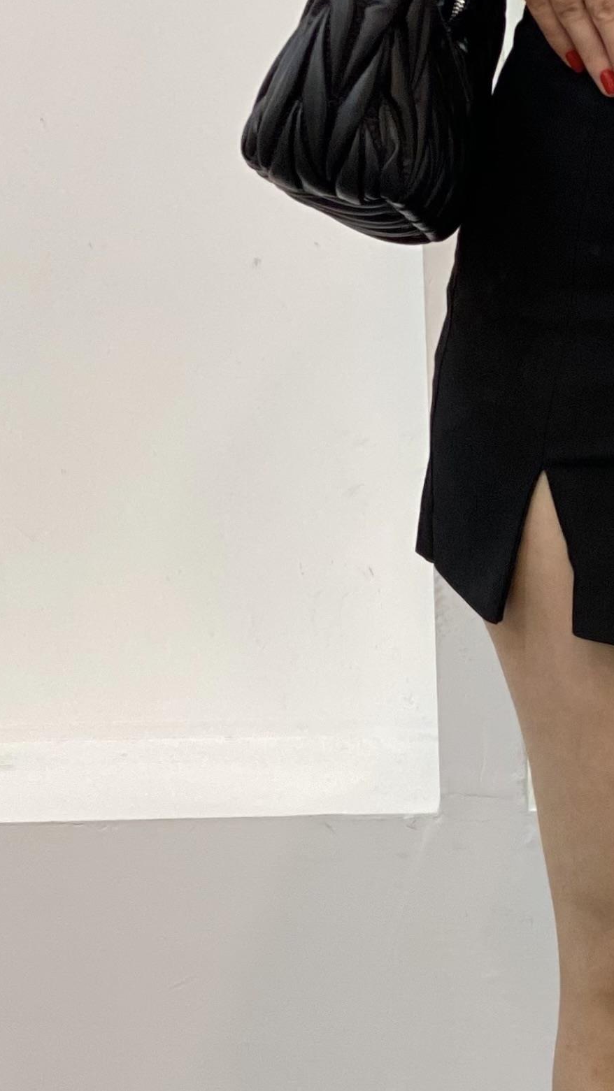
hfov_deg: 8.4
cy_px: 903
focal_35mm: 142
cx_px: 853
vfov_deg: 15.0
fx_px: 4110
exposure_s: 1/100
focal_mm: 6
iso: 100
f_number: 2
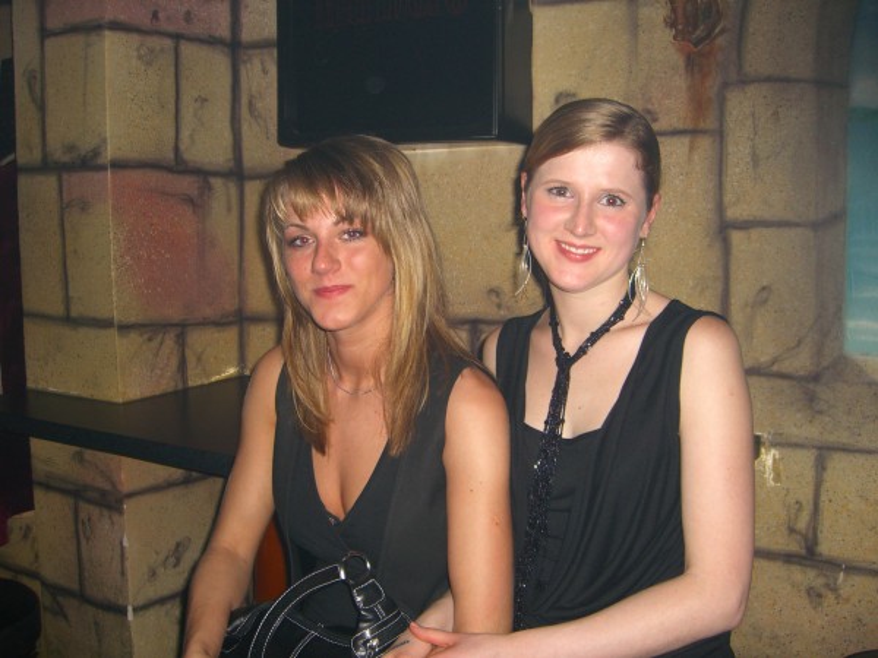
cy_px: 329
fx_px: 964
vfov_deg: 37.7
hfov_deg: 49.0
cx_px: 439
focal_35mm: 38
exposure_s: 1/60
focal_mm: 7.9
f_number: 2.8
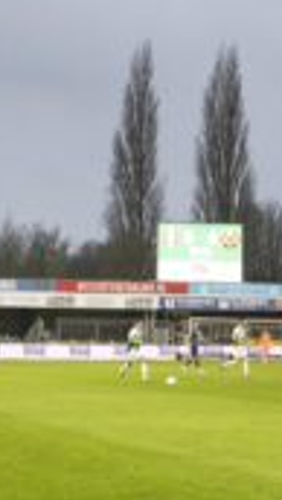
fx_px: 1765
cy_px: 119
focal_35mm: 133
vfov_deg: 16.0
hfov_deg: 9.1
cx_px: 128
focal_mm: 28
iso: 800
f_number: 2.8
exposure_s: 1/160
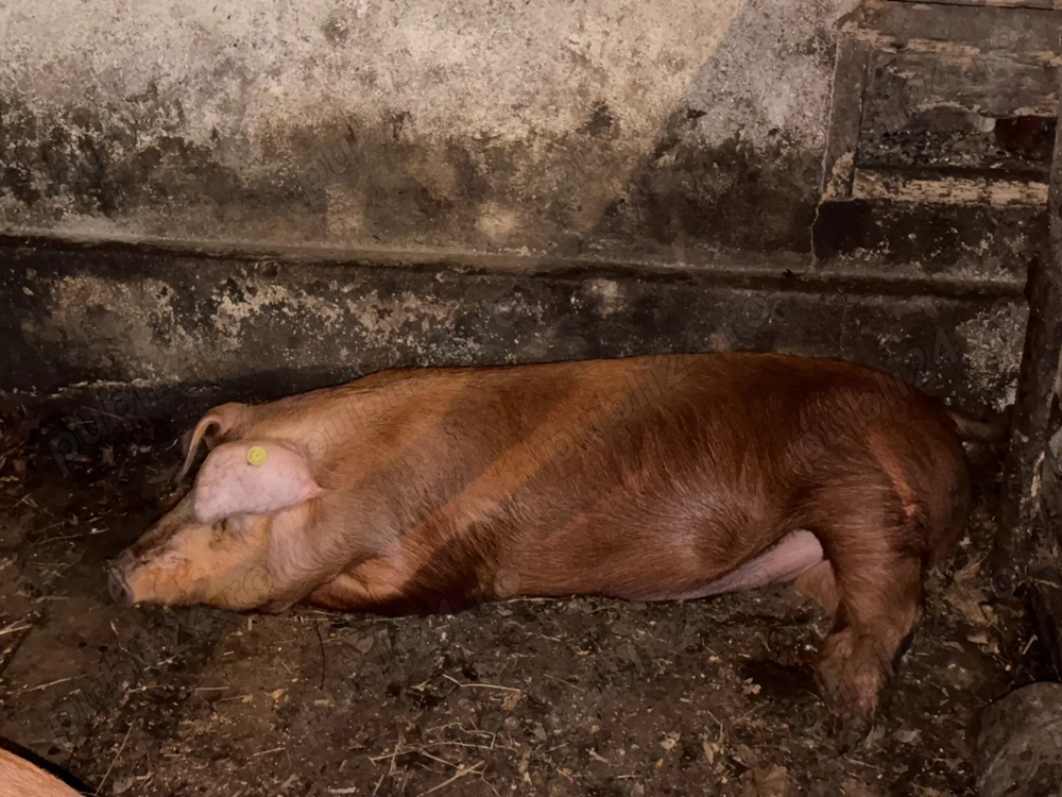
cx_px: 531
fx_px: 1595
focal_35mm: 52
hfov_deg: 36.8
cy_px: 398
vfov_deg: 28.0
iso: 500
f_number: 1.6
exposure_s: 1/5
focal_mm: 5.96
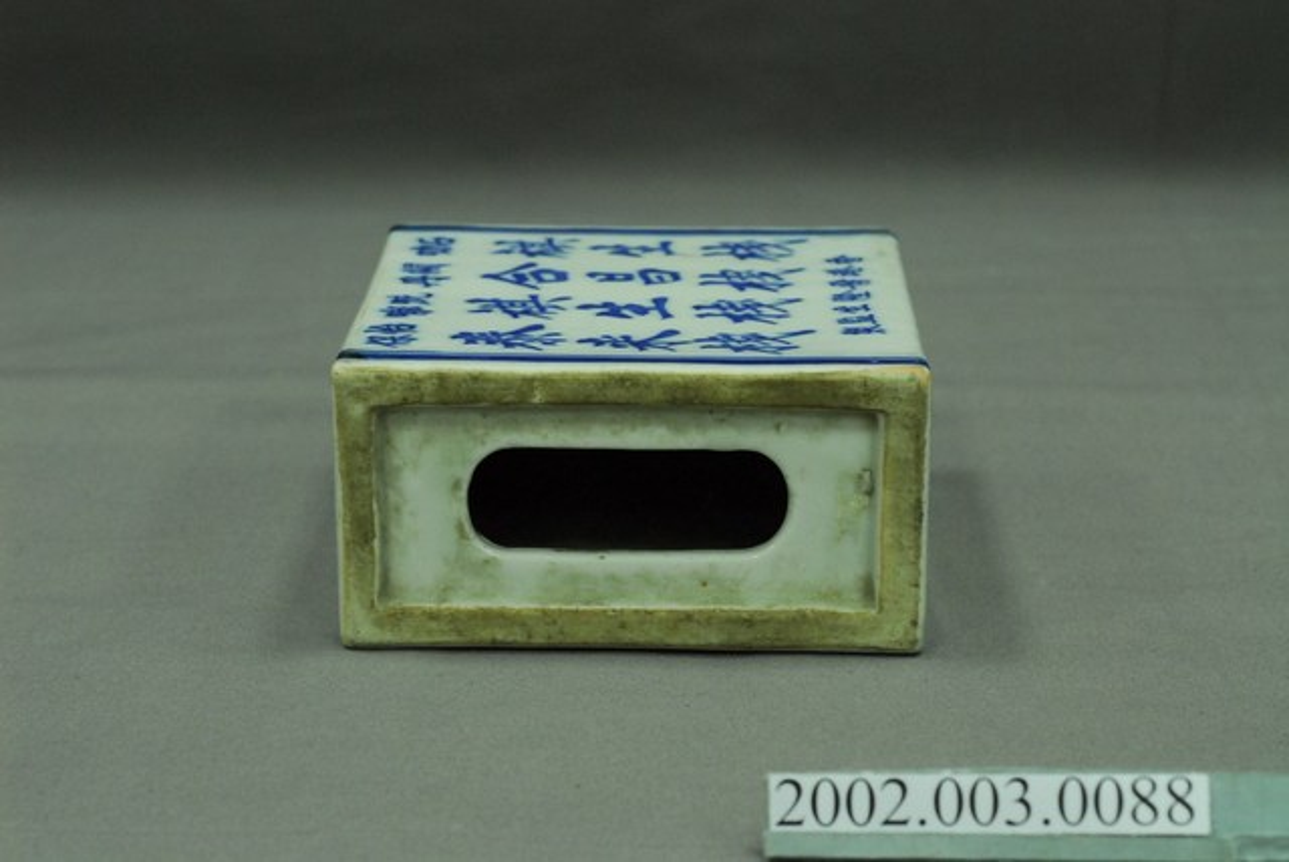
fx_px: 3225
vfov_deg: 15.2
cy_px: 431
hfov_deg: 22.6
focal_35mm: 90
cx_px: 644
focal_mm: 60
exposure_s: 1/20
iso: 1000
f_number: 10
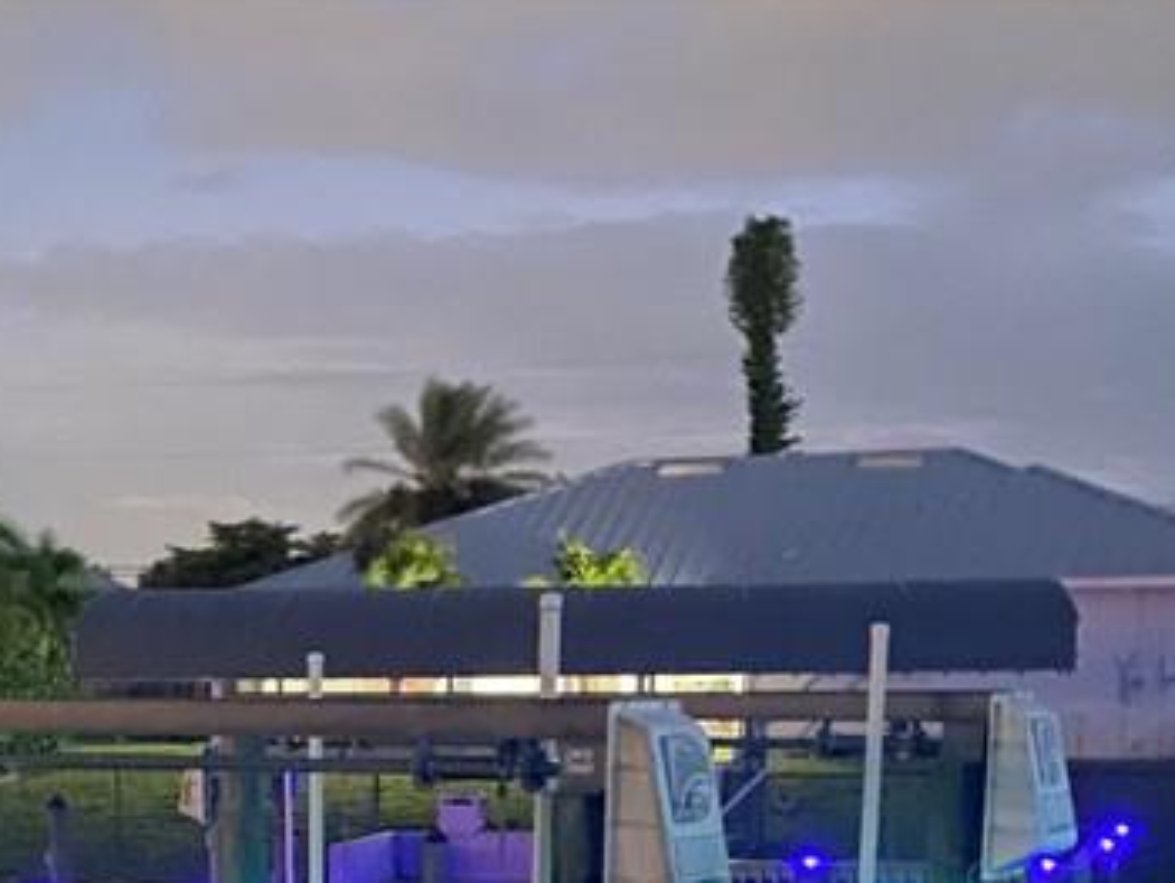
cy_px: 1272
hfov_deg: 25.2
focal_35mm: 76
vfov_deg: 17.7
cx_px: 245
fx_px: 2582
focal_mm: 4.25
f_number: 1.8
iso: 1250
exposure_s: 1/2
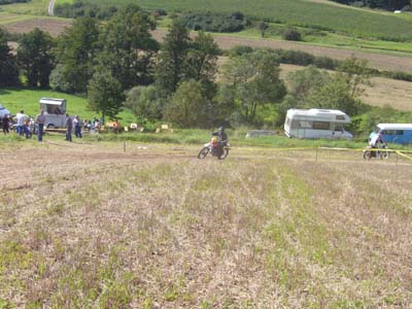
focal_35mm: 50
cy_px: 154
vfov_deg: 29.1
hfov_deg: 38.2
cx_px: 206
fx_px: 595
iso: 100
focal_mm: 8.3
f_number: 6.7
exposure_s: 1/250
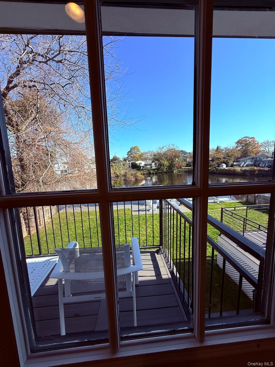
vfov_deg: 102.1
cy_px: 184
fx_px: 148
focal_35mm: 14
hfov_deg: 85.7
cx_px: 138
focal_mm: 2.22
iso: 50
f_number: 2.2
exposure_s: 1/985
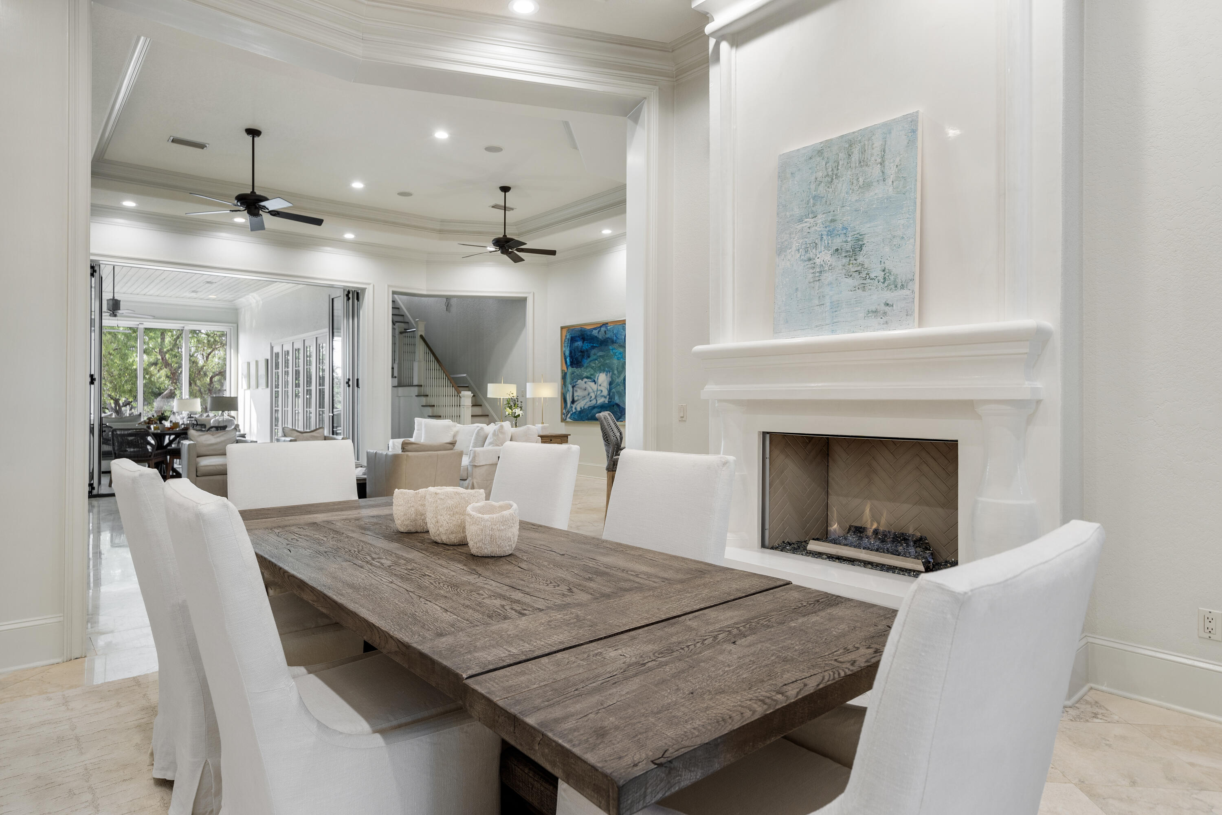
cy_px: 408
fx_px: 679
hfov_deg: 84.0
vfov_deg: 61.9
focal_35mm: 20
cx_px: 611
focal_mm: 20
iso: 125
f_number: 7.1
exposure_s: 1/3
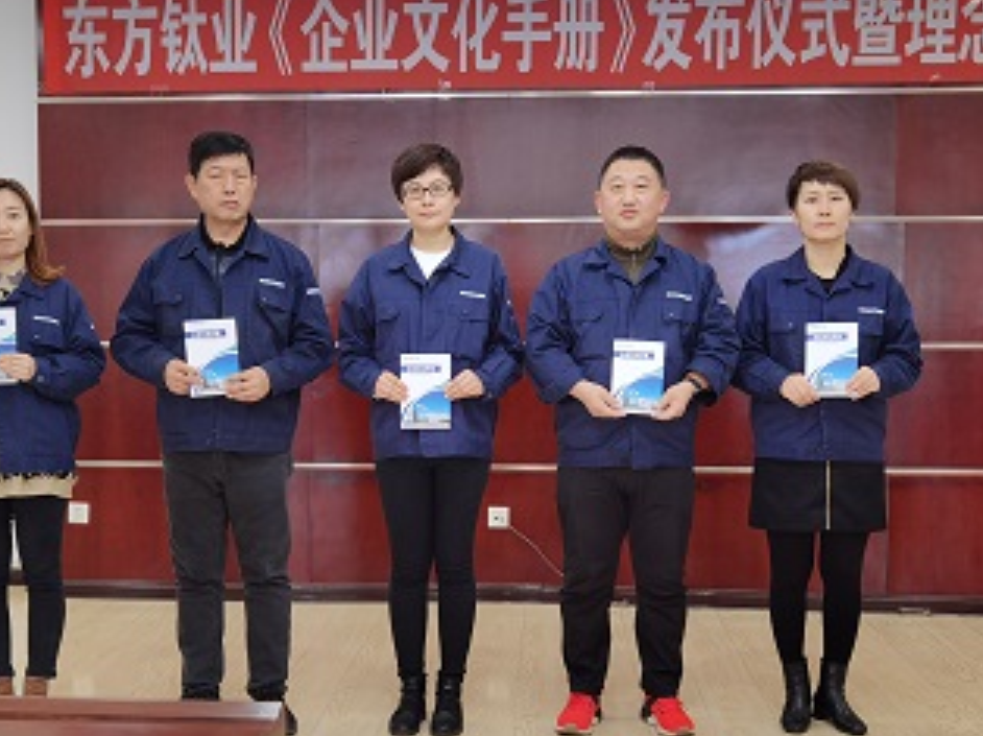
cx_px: 413
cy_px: 440
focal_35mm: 51
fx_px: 1447
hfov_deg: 37.4
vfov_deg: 28.5
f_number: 1.9
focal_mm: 6.71
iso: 100
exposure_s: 1/50
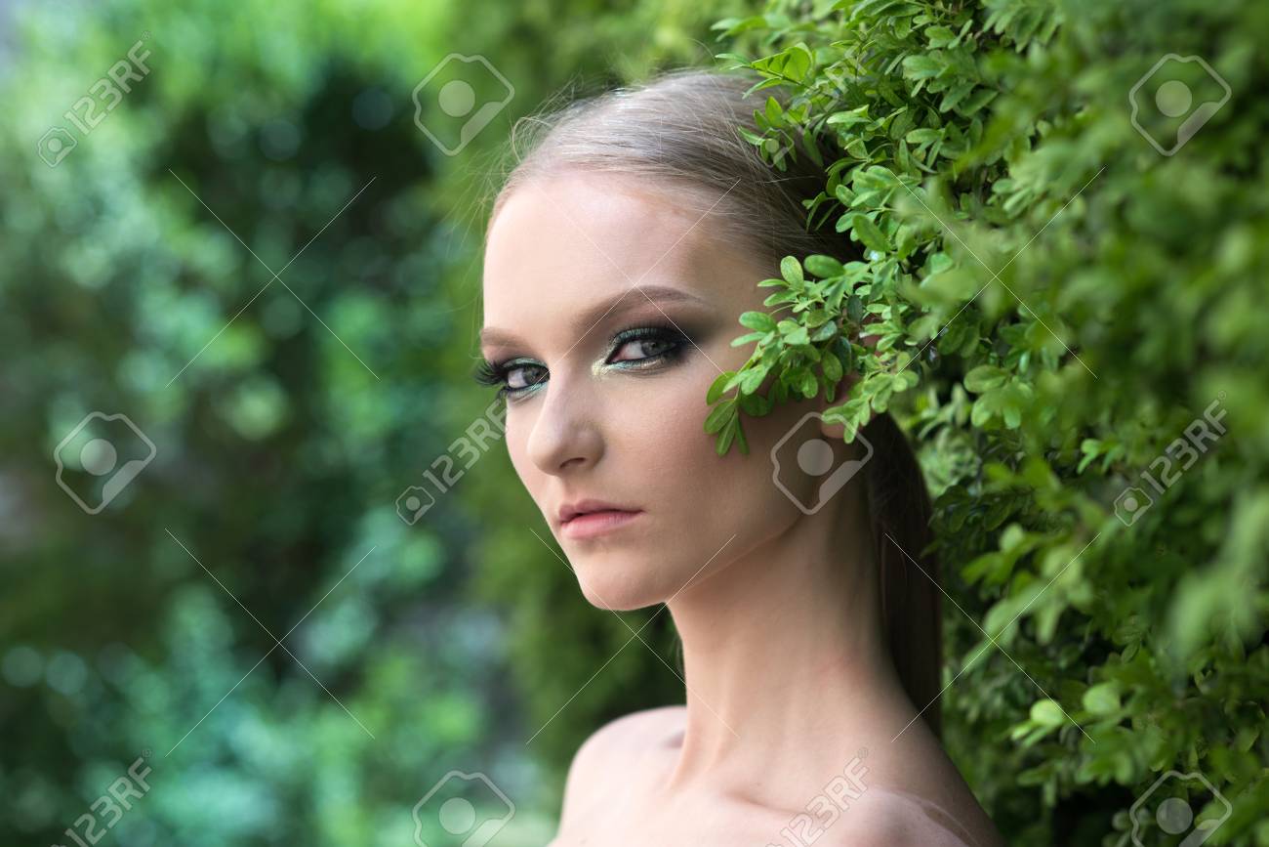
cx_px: 634
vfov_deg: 16.1
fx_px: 2996
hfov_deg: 23.9
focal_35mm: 85
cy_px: 424
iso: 100
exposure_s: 1/320
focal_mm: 85
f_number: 4.5
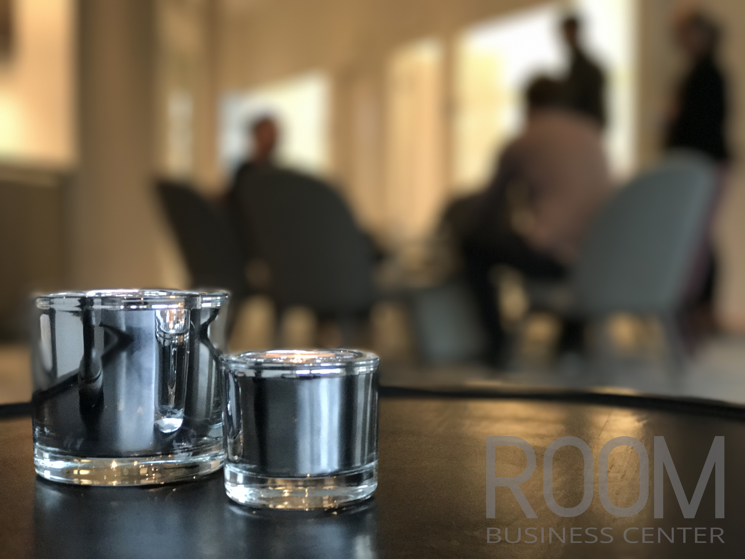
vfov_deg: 25.7
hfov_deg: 33.8
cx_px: 372
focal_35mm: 57
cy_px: 280
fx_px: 1227
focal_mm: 6.6
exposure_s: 1/50
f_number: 2.8
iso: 320
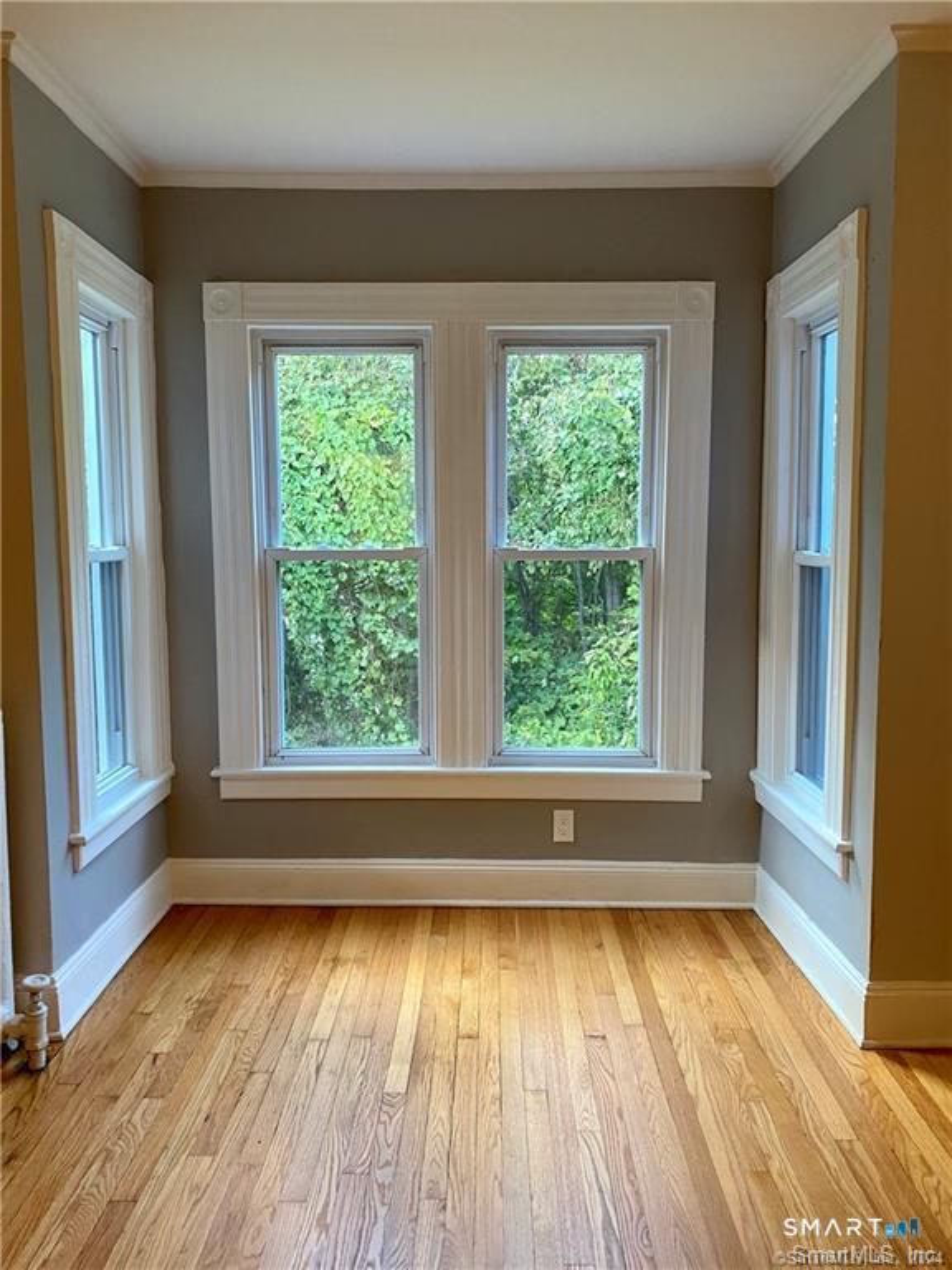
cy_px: 635
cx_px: 476
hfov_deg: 53.1
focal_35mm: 26
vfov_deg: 67.3
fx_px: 953
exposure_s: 1/60
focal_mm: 4.25
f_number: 1.8
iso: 125
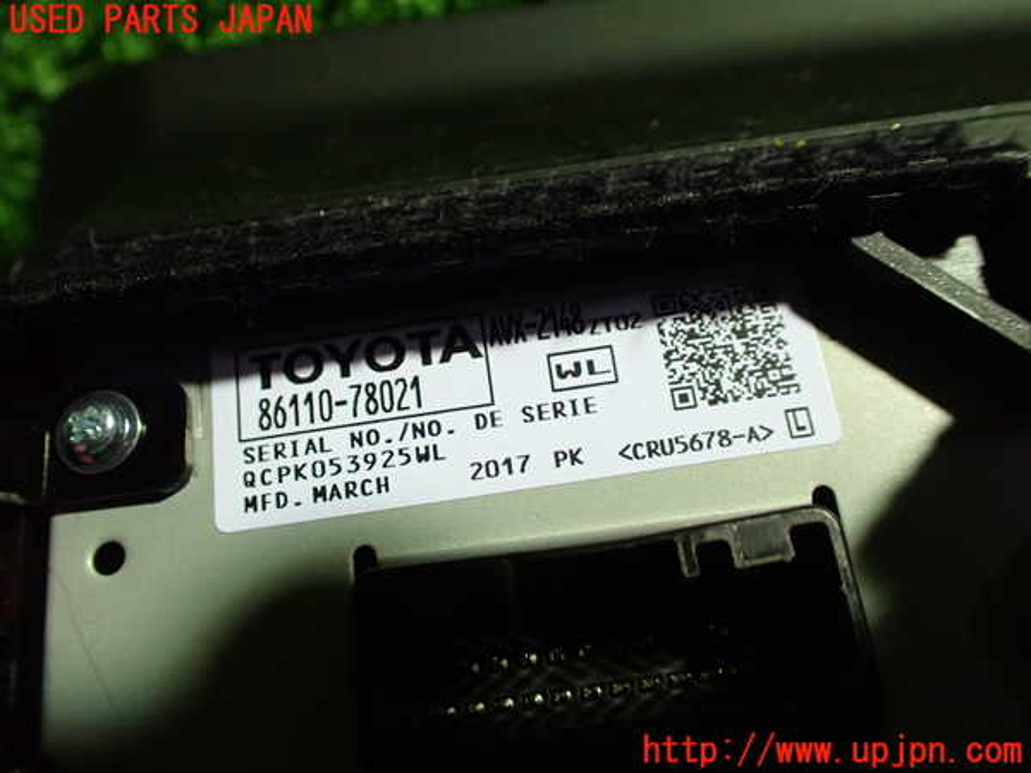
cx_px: 516
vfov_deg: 46.8
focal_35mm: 30
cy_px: 386
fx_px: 894
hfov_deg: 60.0
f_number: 2.3
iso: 640
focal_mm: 5.4
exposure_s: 1/125
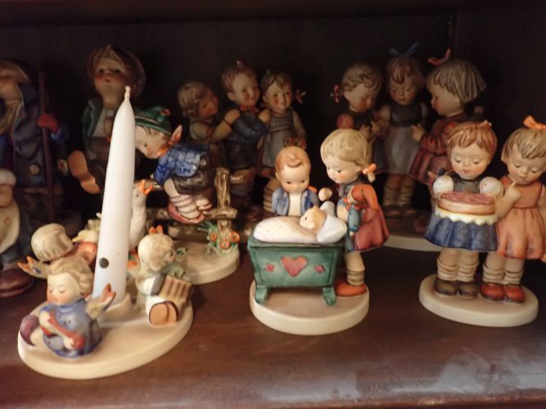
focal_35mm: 30
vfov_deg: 46.8
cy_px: 204
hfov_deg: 60.0
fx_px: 473
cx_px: 273
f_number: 2.3
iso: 1250
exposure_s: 1/30
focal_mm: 5.4
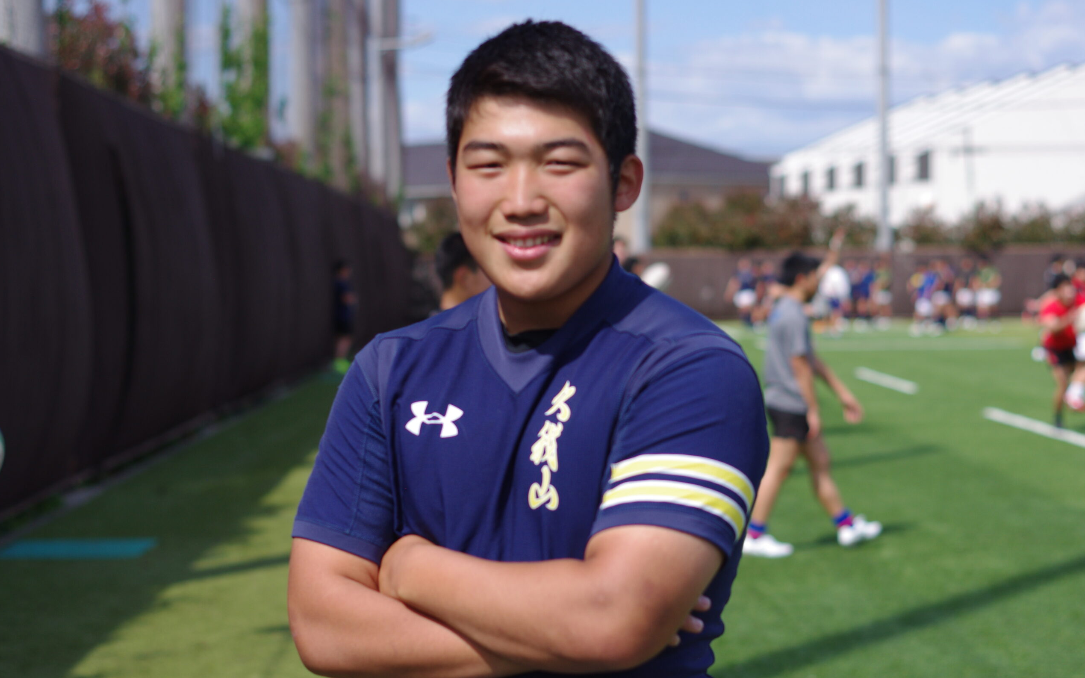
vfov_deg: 16.9
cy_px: 339
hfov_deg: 26.8
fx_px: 2277
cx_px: 543
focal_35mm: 77
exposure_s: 1/2000
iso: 200
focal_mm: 50
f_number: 2.8
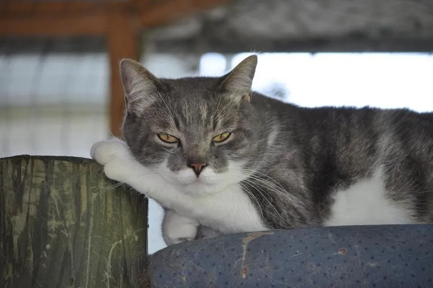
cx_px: 216
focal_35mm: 180
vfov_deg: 7.6
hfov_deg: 11.4
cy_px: 144
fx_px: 2163
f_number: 4.8
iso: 400
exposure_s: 1/125
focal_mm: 120
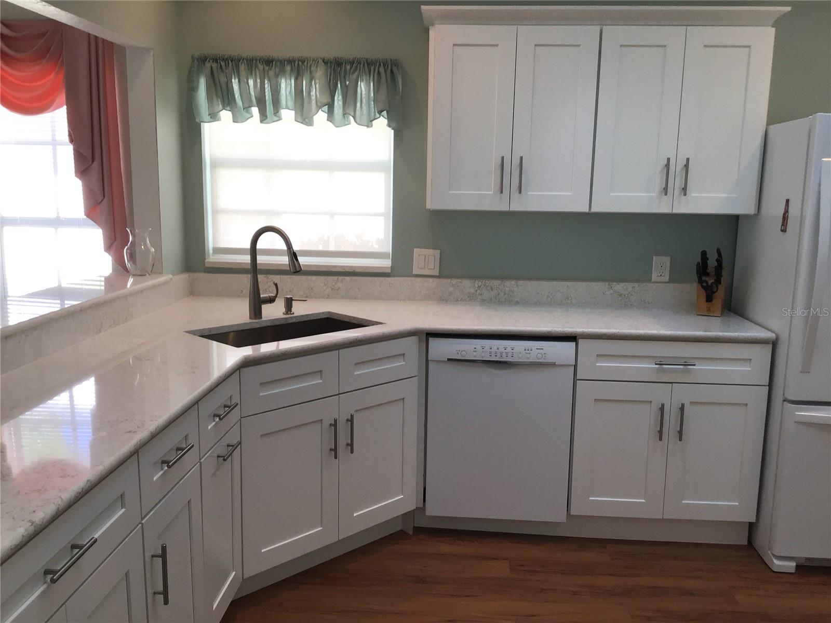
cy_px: 312
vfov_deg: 45.4
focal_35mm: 31
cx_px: 416
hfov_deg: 58.4
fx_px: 744
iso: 32
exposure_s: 1/60
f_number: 2.4
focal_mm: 3.3
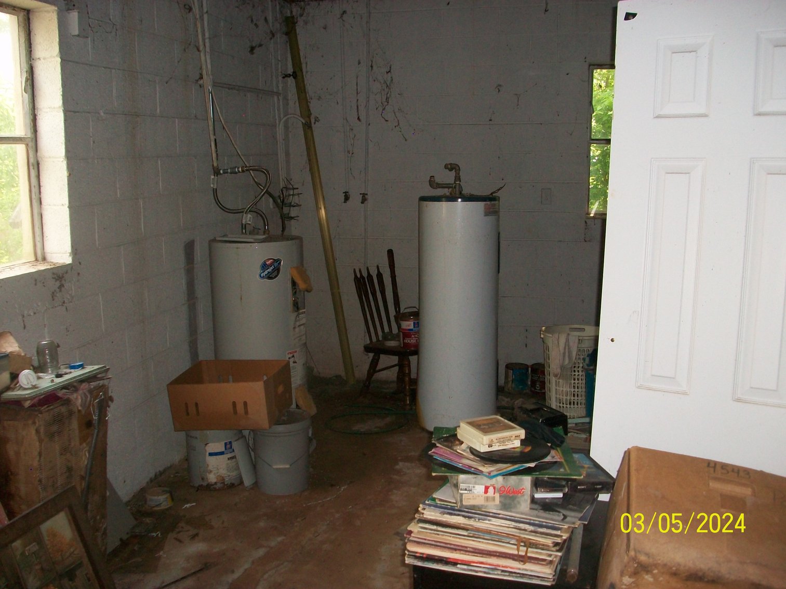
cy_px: 294
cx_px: 393
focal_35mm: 34
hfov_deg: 54.0
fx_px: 772
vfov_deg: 41.8
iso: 120
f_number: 2.8
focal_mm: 5.7
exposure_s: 1/60
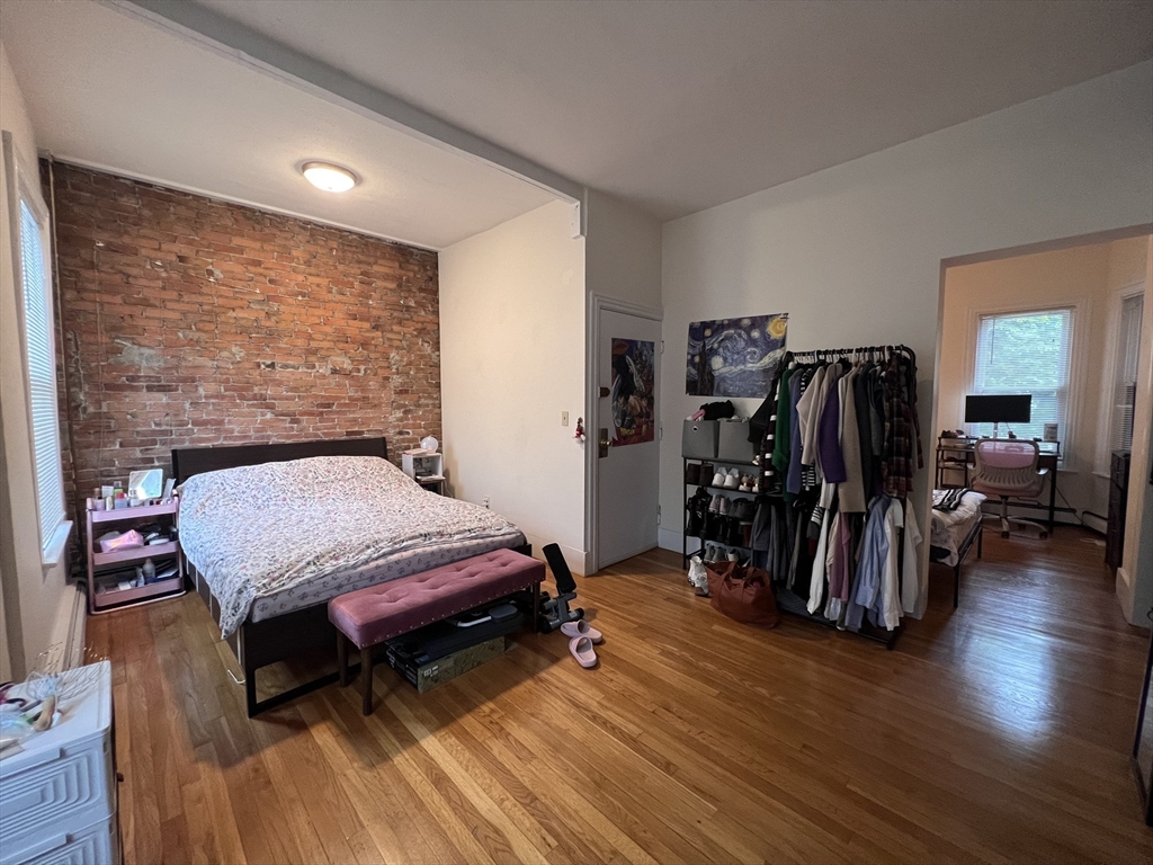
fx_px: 433
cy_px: 432
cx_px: 576
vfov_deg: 89.9
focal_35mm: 13
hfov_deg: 106.2
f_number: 1.8
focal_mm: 1.57
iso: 320
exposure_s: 1/60
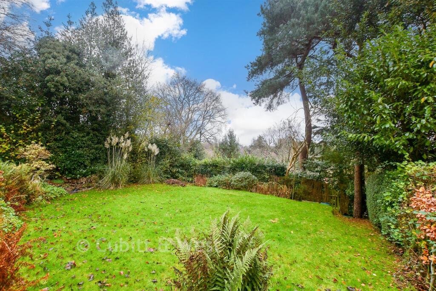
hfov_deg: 100.4
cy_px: 146
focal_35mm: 15
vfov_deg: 77.3
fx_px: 182
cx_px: 218
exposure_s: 1/30
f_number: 5.6
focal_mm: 10
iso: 160
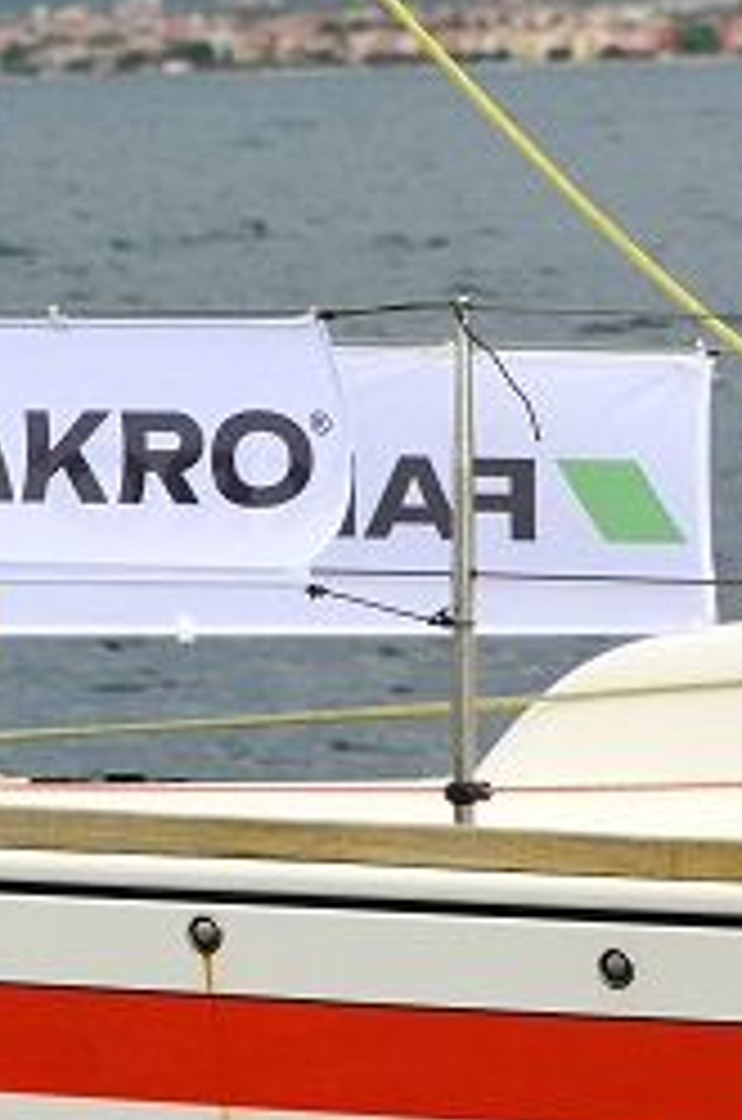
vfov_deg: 5.4
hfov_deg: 3.6
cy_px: 34
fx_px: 11828
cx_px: -144
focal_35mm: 381
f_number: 4.5
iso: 640
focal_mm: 70
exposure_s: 1/4000
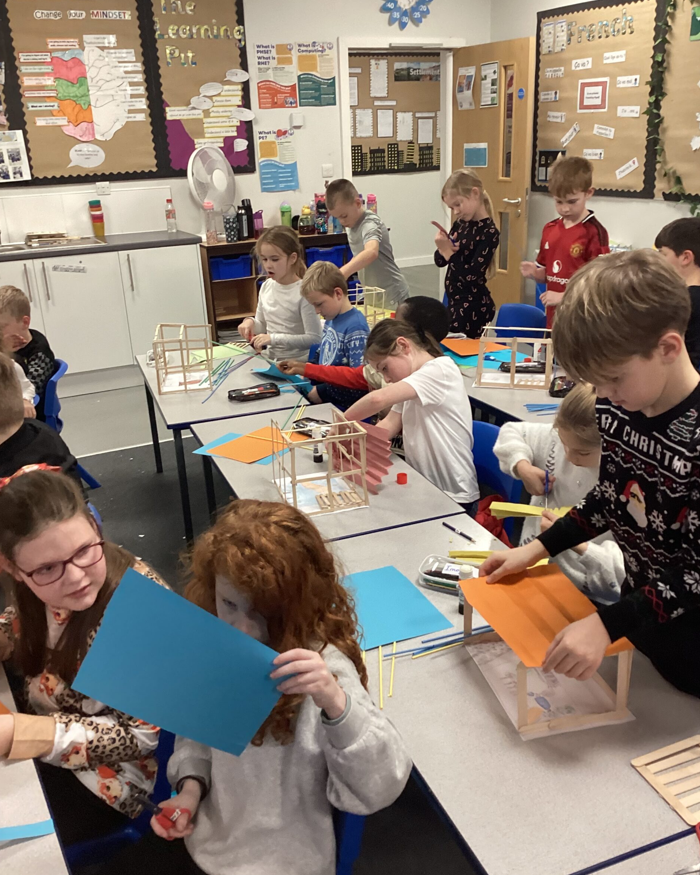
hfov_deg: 44.5
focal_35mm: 33
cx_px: 353
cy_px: 444
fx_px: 854
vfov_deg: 54.2
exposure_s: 1/60
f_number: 2.4
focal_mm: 3.3
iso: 200
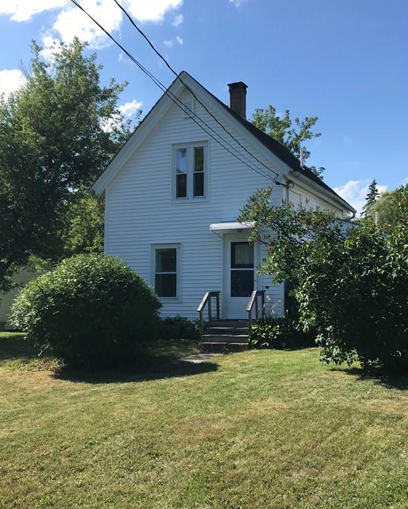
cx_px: 229
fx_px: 558
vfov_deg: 49.1
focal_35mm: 37
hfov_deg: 40.1
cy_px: 256
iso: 20
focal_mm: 3.99
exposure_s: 1/1709
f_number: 1.8
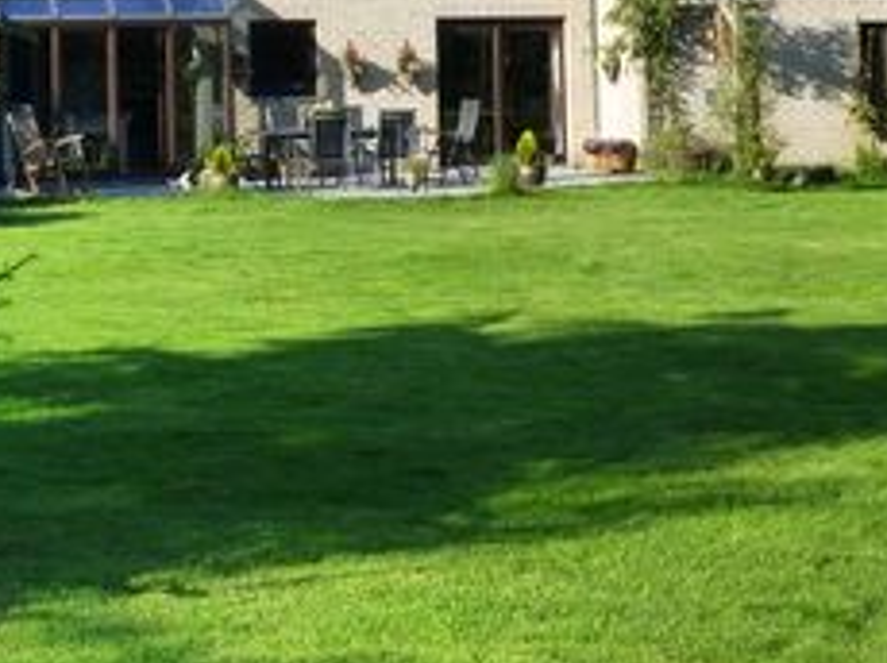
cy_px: -31
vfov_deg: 17.7
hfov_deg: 23.7
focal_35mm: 81
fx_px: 2073
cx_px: 147
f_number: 4
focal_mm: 5.4
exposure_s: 1/500
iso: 250
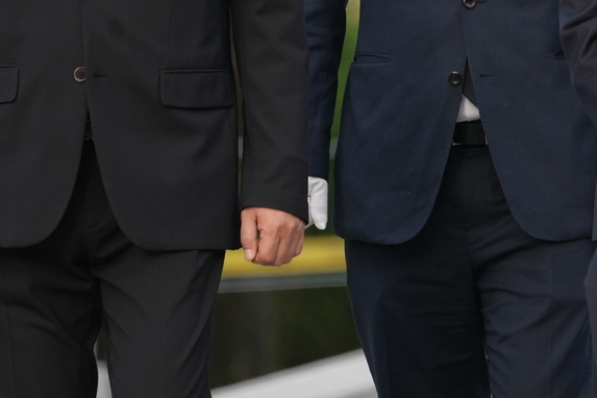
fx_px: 16201
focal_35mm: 977
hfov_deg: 2.1
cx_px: 660
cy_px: -73
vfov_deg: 1.4
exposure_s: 1/500
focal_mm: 400
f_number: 5.6
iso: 400
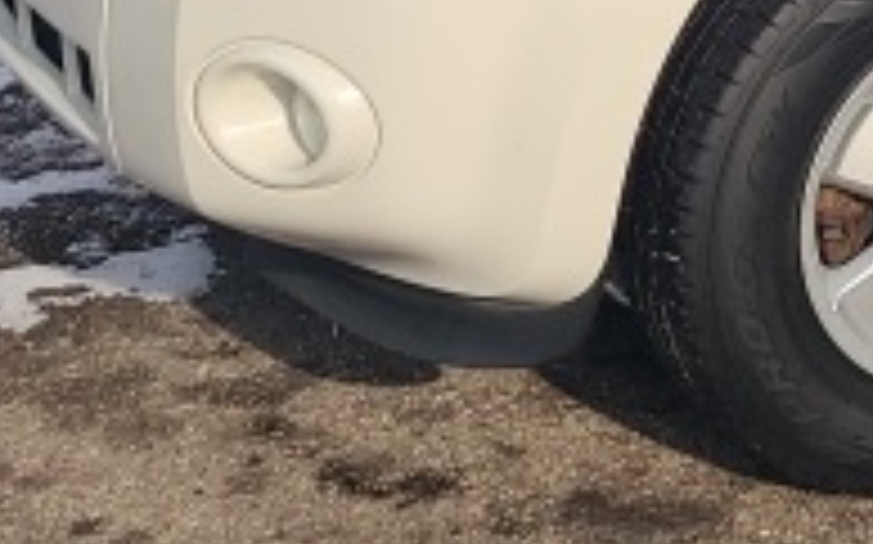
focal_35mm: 91
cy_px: -243
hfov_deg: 19.7
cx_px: 1314
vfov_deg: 13.6
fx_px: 2164
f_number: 1.8
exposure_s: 1/2443
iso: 50
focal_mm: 5.4
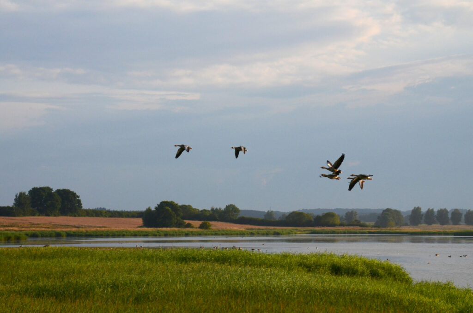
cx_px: 236
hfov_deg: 19.5
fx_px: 1377
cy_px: 156
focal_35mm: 105
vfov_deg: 13.0
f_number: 13
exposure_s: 1/640
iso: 1000
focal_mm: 70
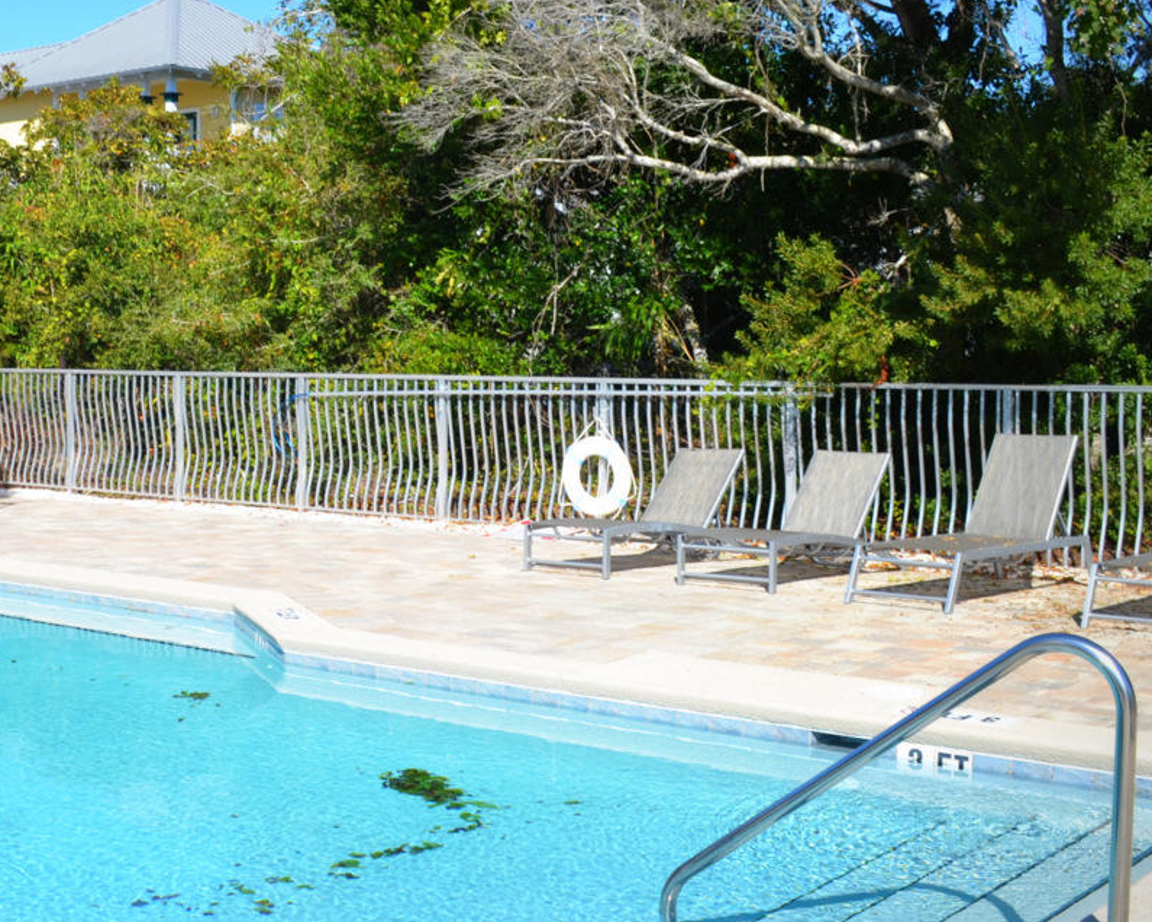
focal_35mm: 51
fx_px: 1739
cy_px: 394
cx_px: 214
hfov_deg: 35.4
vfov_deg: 29.6
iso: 100
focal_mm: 18
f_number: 8
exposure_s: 1/250
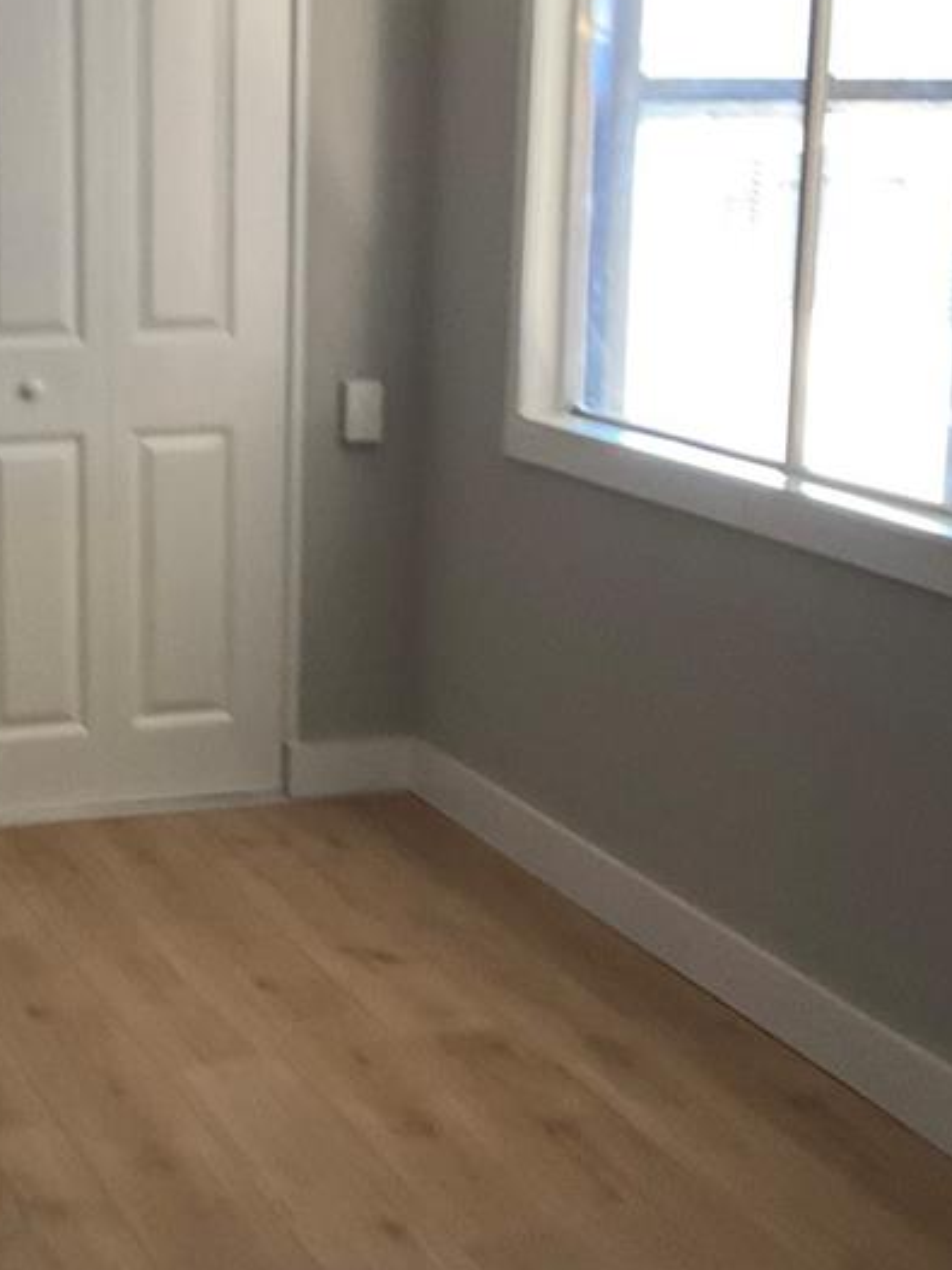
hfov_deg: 22.0
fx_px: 2421
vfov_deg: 29.4
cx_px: 200
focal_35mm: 66
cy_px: 559
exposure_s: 1/40
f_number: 1.8
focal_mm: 3
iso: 250
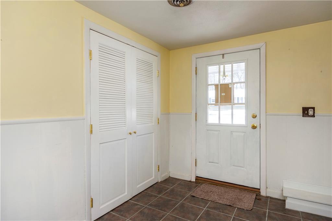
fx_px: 184
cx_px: 166
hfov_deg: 84.0
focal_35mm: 20
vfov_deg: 61.9
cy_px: 110
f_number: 6.3
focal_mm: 20
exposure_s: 1/13
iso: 100
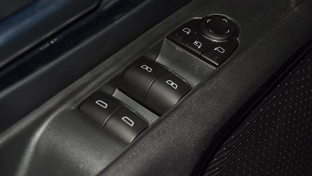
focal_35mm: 111
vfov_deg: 10.9
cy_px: 79
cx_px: 156
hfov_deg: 19.3
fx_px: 919
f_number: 8
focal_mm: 70
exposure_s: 1/125
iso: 100
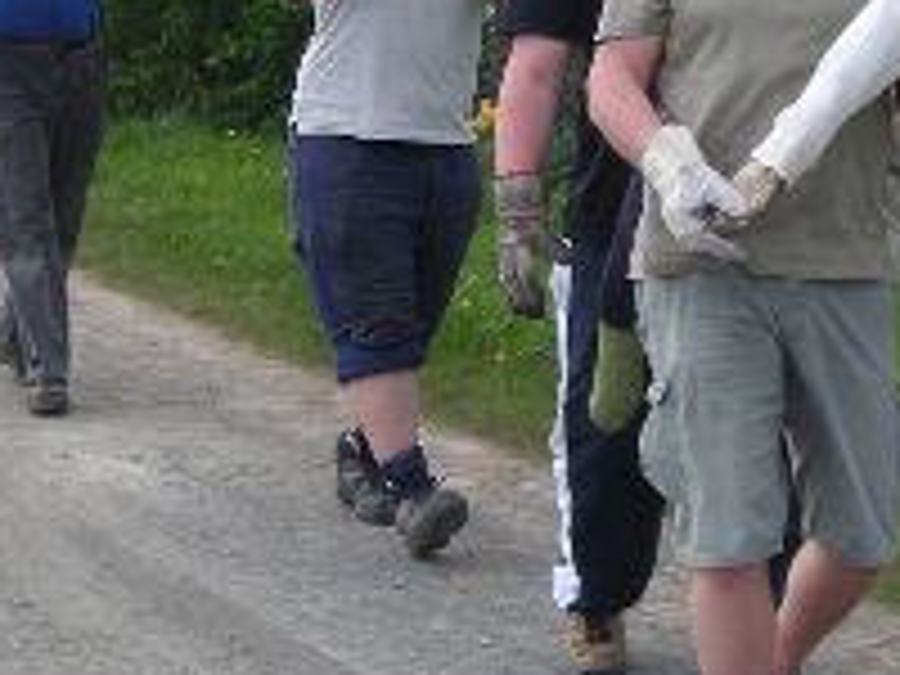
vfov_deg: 9.6
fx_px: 4004
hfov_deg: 12.8
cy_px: 45
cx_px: 662
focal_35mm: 154
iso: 50
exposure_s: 1/195
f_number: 4.2
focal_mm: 12.7
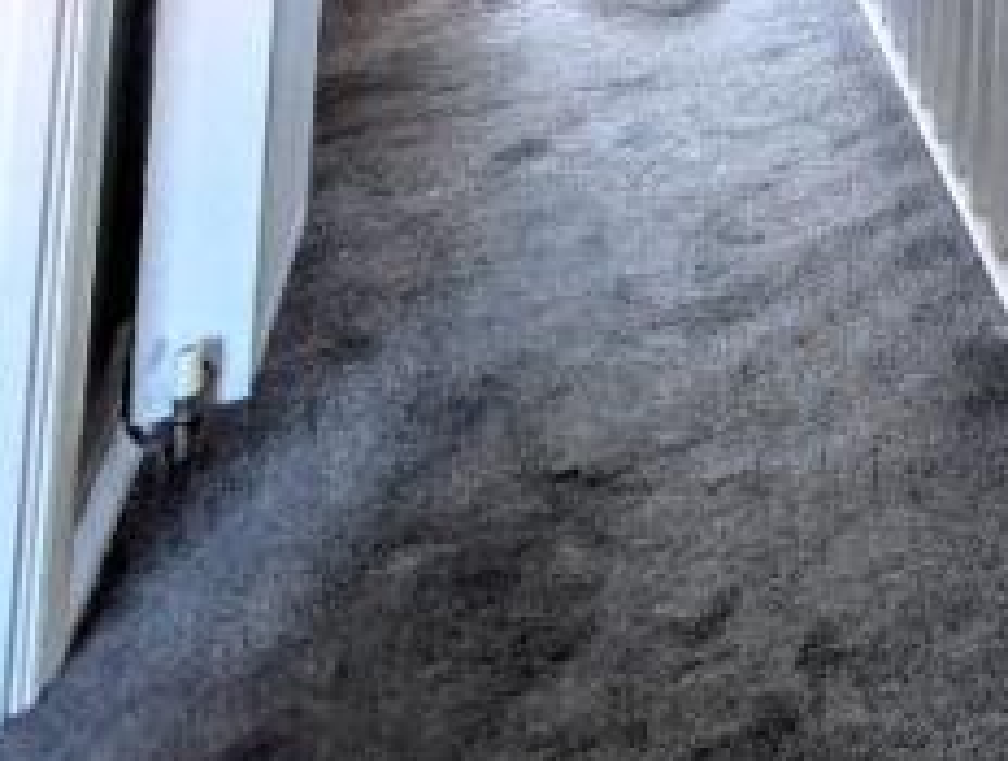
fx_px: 1547
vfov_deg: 18.2
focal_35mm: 53
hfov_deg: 24.5
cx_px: 1634
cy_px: -776
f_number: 1.7
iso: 50
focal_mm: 2.02
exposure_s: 1/70
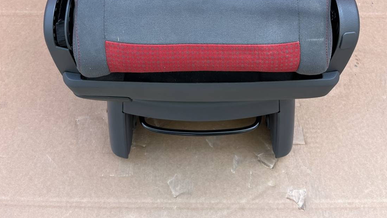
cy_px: -44
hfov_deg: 49.4
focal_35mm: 41
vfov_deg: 25.9
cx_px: 194
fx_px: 421
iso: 50
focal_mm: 5.1
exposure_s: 1/122
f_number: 1.6
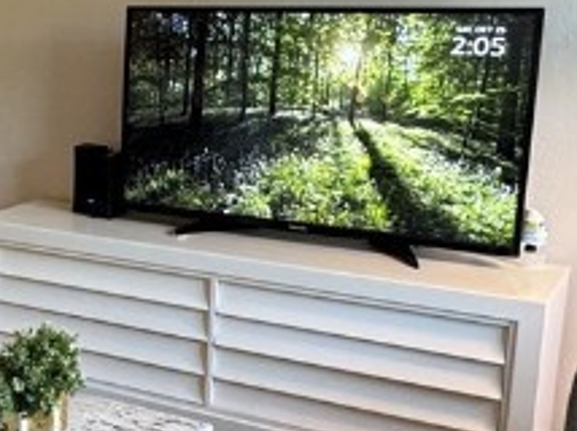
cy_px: 178
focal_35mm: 67
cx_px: -173
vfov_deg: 21.9
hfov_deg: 25.1
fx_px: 1116
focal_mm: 2.22
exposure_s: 1/60
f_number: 2.2
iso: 320
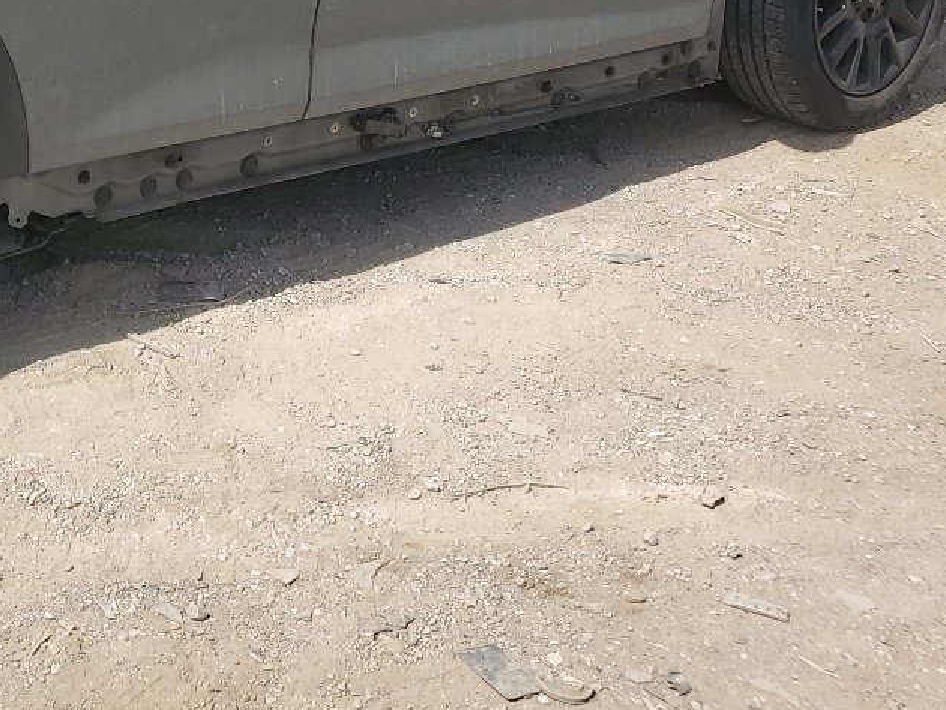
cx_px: -29
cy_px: -80
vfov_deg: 21.1
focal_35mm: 66
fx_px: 1804
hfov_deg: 27.5
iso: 50
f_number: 1.5
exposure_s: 1/3333
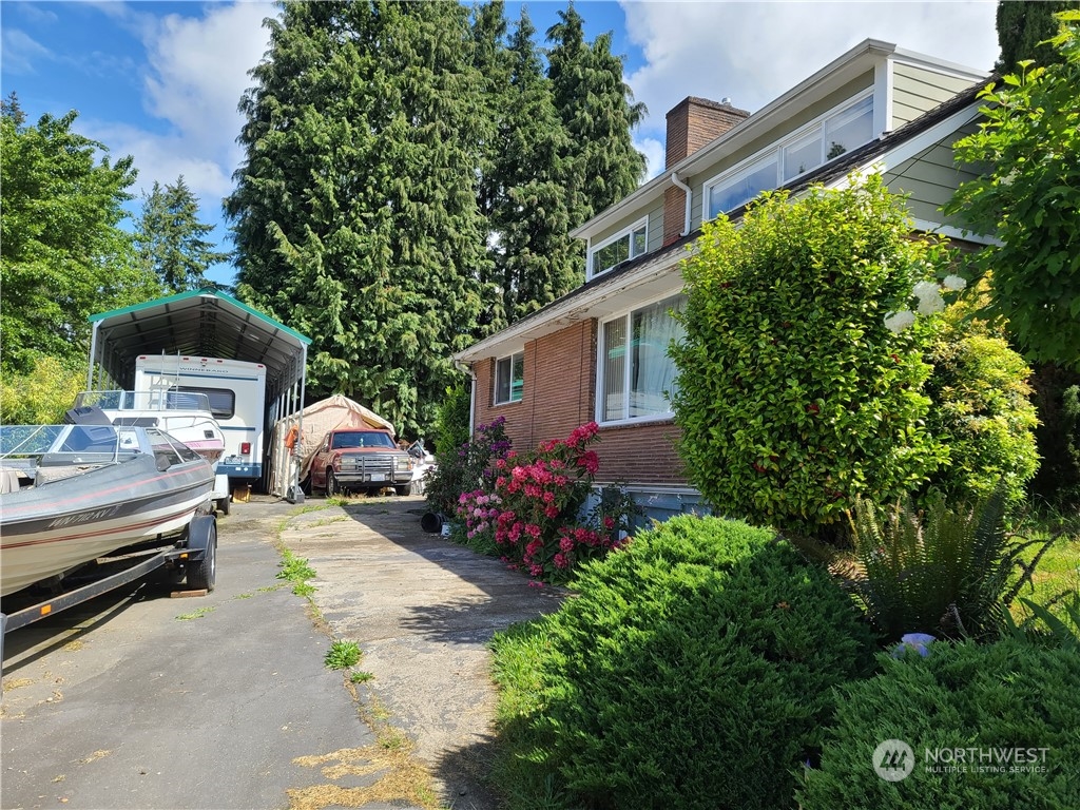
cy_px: 405
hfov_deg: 69.4
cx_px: 540
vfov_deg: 54.9
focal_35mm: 25
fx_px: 780
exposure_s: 1/443
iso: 16
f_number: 1.8
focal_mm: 7
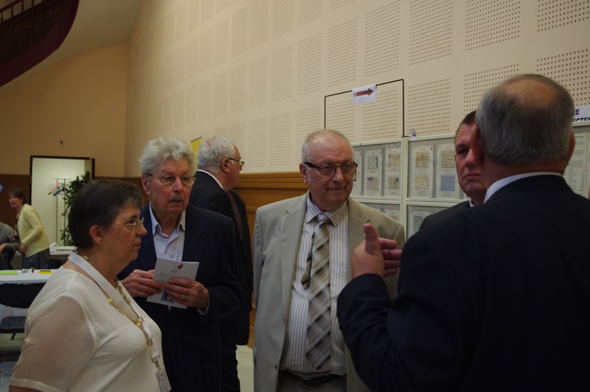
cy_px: 196
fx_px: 753
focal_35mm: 46
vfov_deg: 29.2
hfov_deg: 42.8
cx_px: 295
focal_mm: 30.63
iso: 200
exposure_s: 1/20
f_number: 4
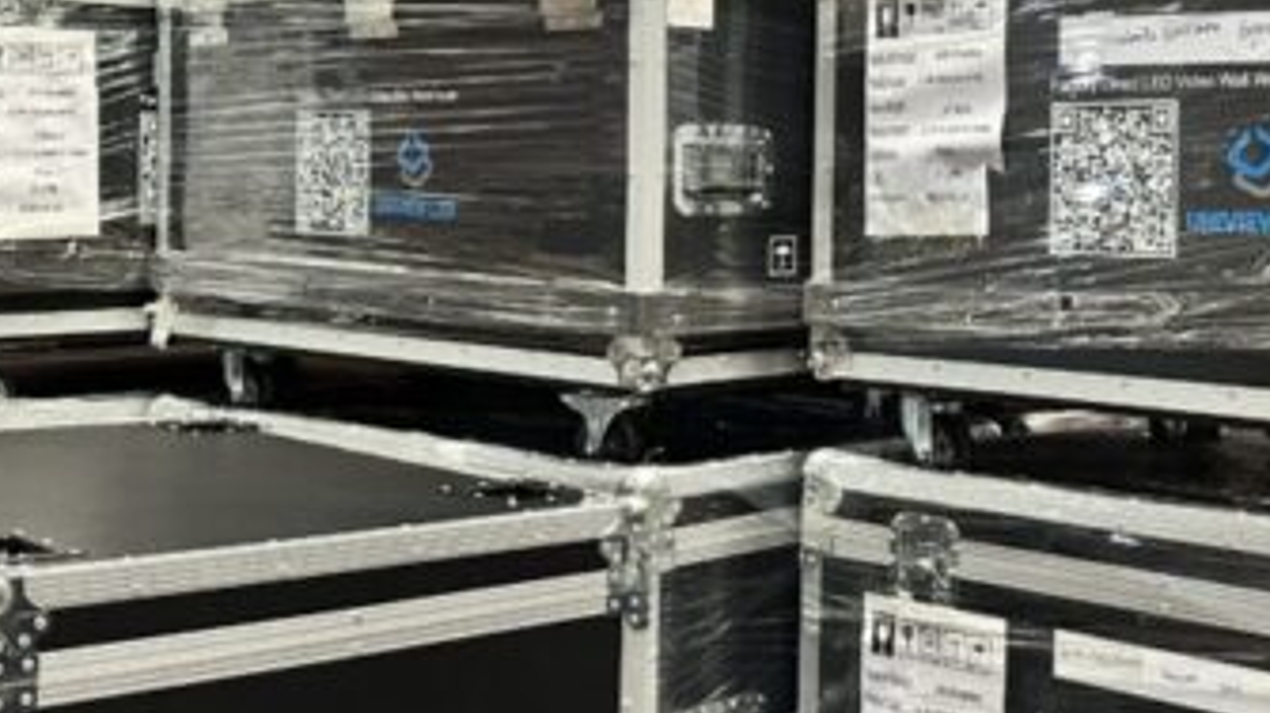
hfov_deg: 34.2
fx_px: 2019
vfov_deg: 19.9
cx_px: 944
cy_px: 174
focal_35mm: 60
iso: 320
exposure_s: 1/60
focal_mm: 6.86
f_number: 1.78
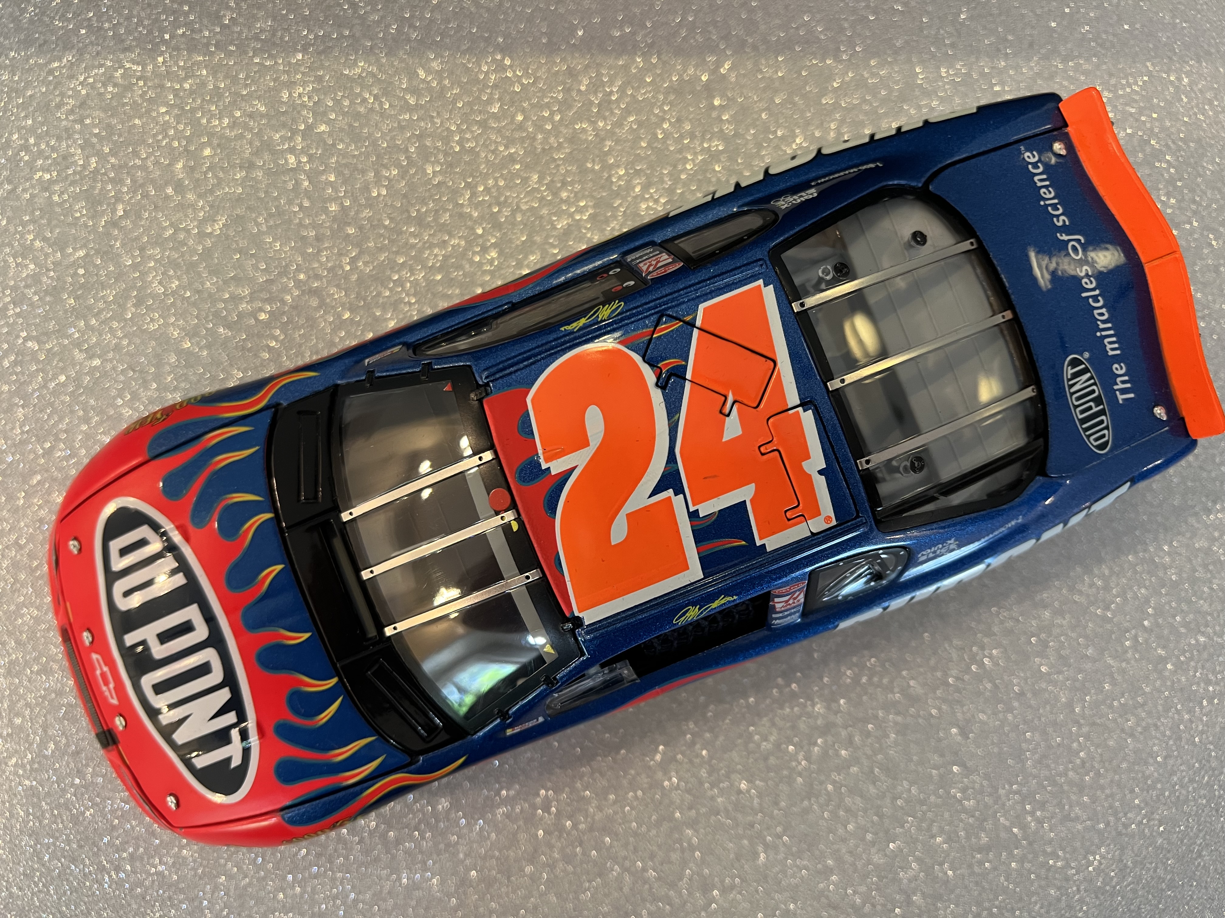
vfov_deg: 53.1
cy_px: 459
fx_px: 920
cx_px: 612
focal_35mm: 26
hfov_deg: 67.3
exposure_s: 1/60
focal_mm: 5.7
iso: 200
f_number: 1.5
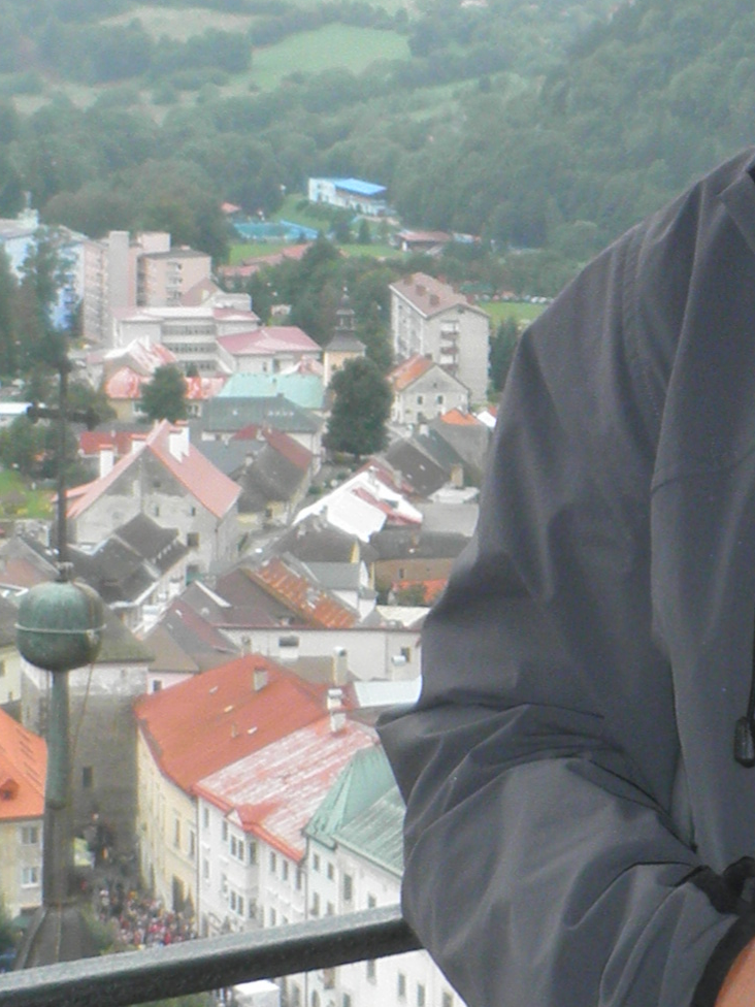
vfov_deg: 16.0
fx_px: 3577
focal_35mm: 123
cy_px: 298
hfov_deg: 11.8
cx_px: 935
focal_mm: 5
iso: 64
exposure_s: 1/160
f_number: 3
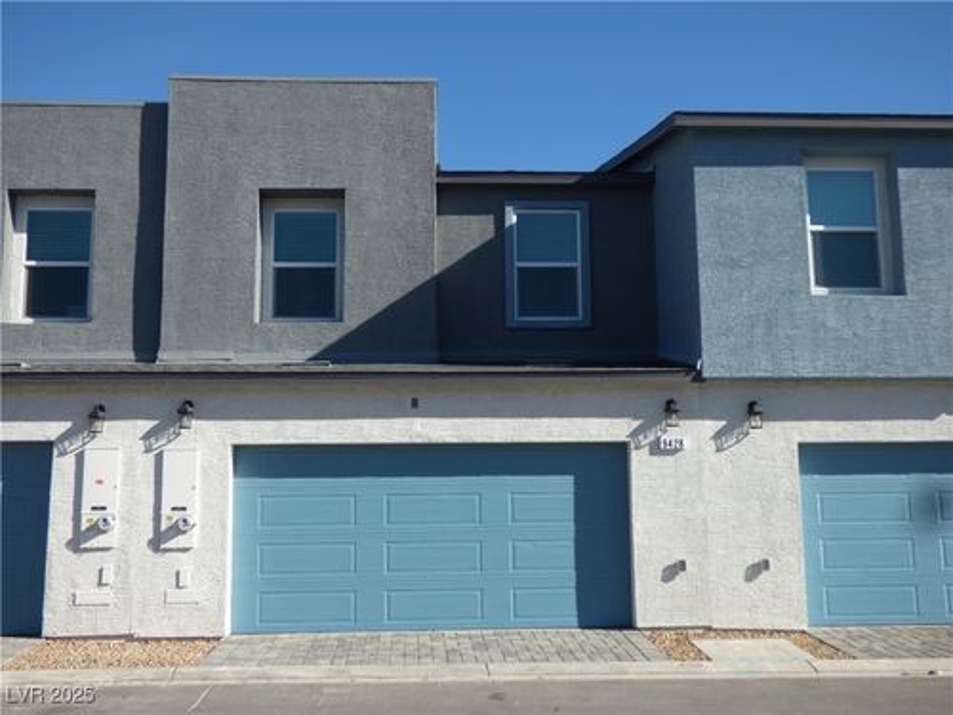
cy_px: 358
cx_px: 476
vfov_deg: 37.7
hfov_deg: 49.0
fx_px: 1046
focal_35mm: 38
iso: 100
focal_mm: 6.8
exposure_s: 1/1000
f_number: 3.5
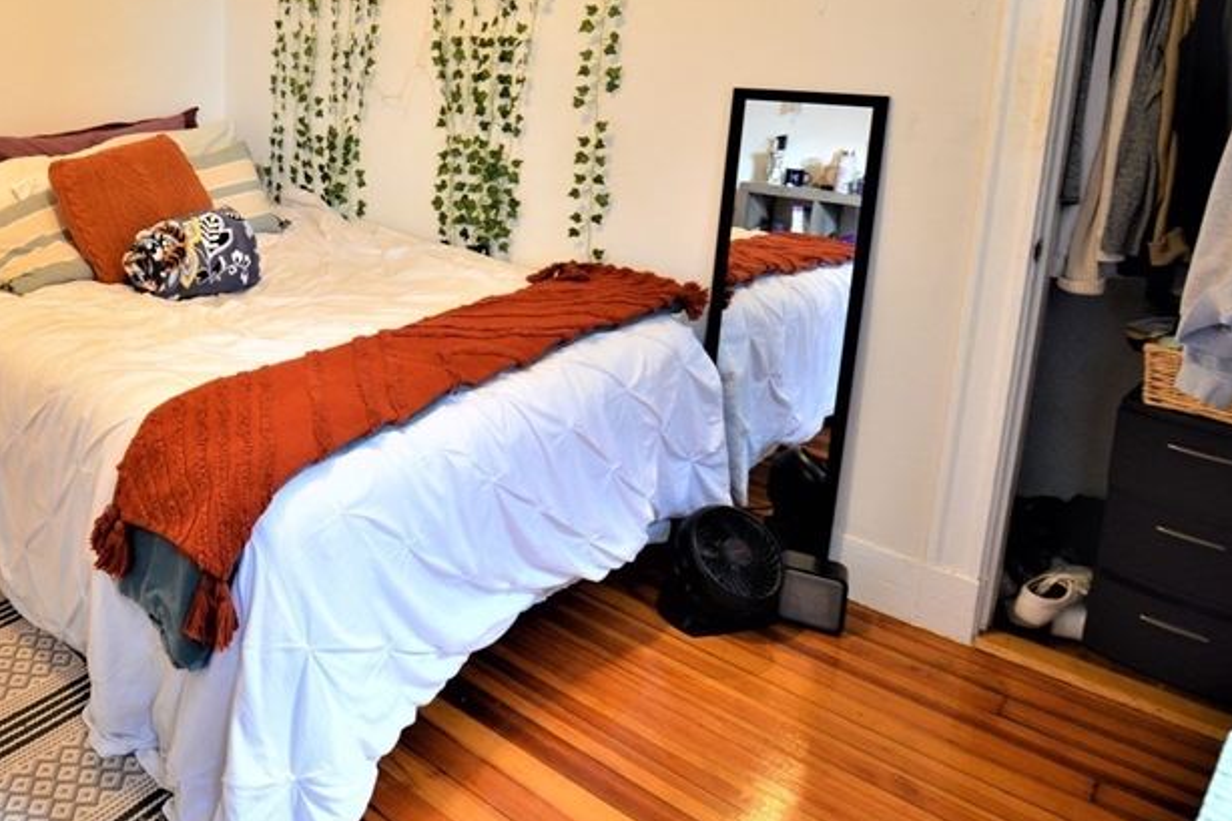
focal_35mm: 25
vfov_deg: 48.9
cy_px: 188
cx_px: 253
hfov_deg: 65.3
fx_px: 855
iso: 400
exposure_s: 1/20
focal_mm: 10
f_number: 3.5
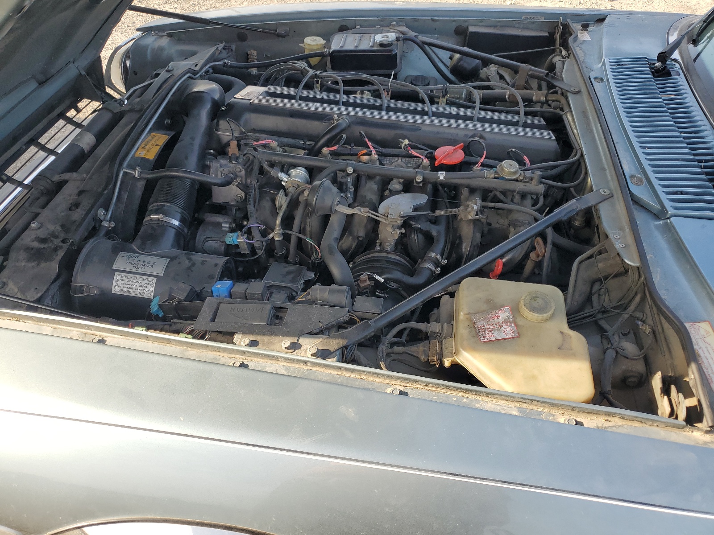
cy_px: 268
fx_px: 536
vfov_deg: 53.1
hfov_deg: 67.3
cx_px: 357
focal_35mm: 26
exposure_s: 1/625
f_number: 1.5
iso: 50
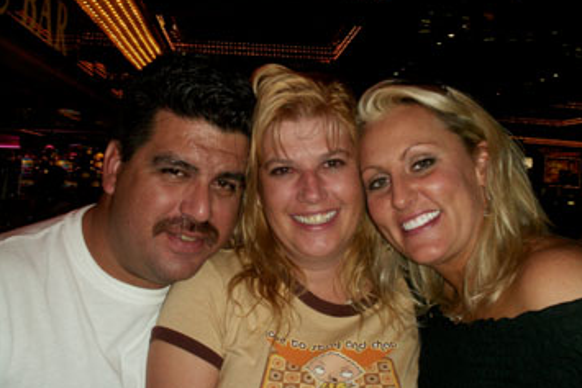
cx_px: 293
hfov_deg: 49.5
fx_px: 631
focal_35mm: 39
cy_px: 211
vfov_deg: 34.2
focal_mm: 7.7
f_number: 7.1
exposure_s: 1/40
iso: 160
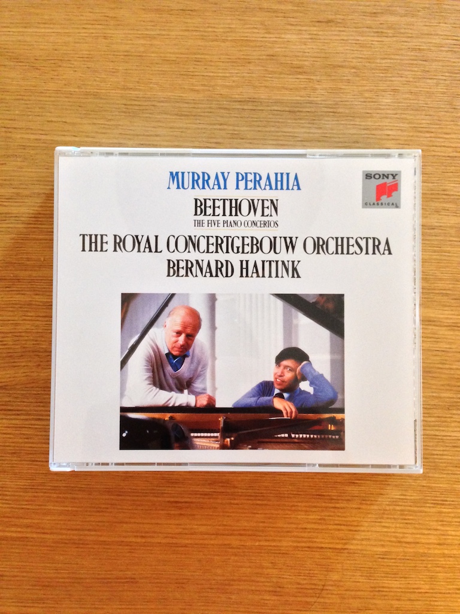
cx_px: 230
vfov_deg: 55.4
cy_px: 307
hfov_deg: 42.9
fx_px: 585
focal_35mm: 33
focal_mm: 4.12
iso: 400
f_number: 2.4
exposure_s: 1/20
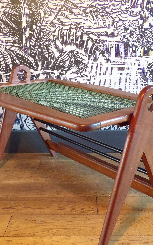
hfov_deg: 29.2
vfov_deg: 45.3
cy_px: 124
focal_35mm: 44
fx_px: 294
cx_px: 78
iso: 301
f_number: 3.2
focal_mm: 5.8
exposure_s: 1/17
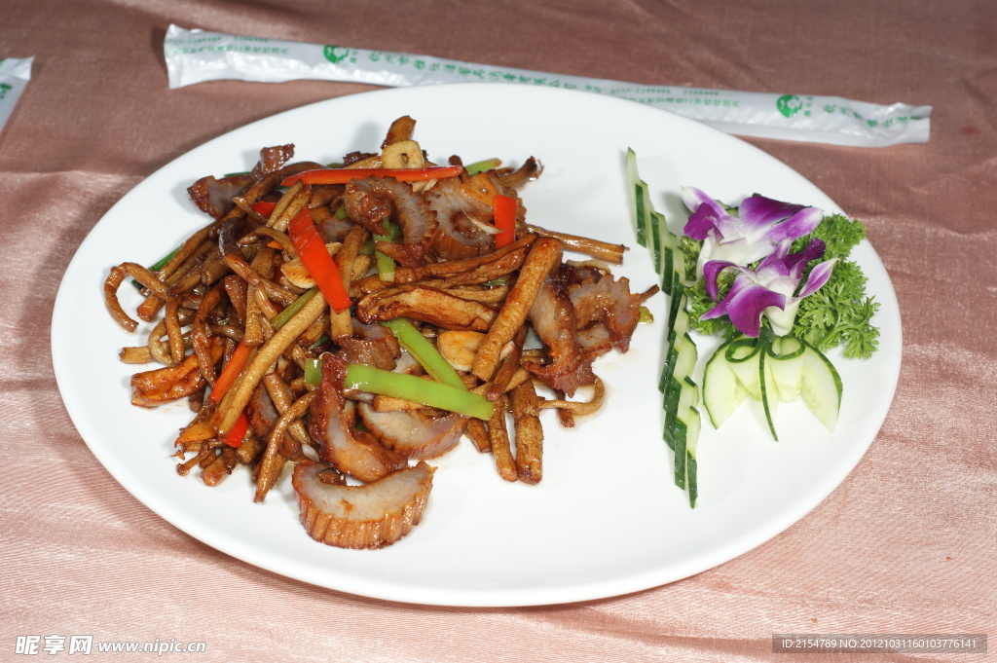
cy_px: 332
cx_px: 498
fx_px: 2075
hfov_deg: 27.0
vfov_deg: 18.2
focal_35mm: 75
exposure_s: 1/125
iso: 100
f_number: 8
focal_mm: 50
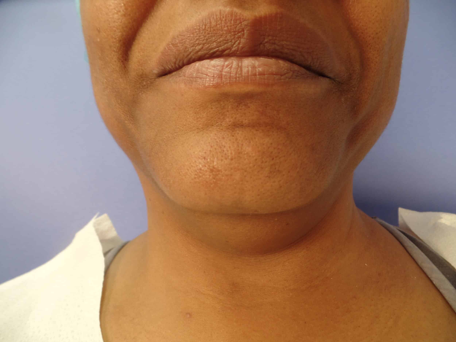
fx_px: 303
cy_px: 171
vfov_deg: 58.9
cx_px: 228
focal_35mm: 23
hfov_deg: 73.9
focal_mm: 4.1
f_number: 2.8
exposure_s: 1/30
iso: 120
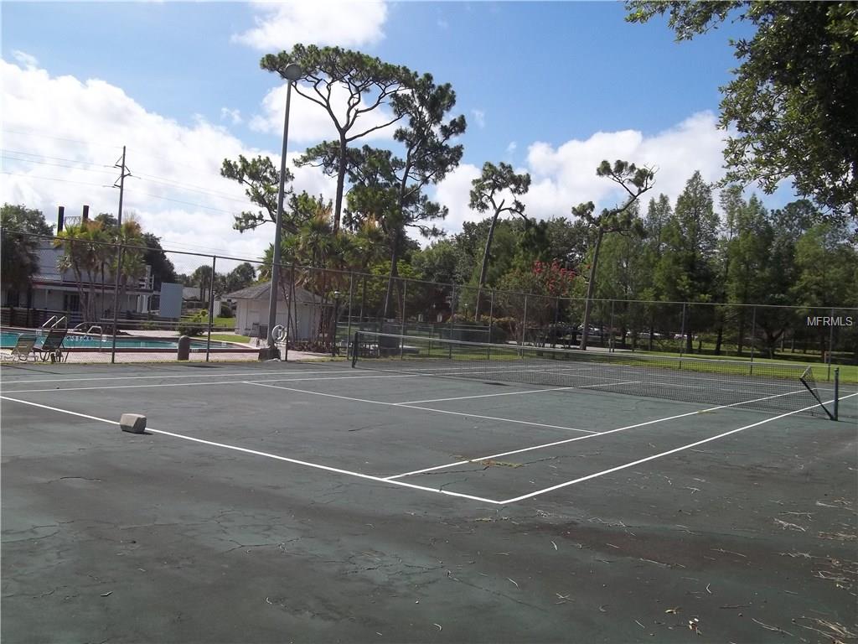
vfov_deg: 44.2
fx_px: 793
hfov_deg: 56.8
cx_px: 429
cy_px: 322
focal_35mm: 32
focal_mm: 5.7
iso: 64
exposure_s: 1/200
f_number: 8.8
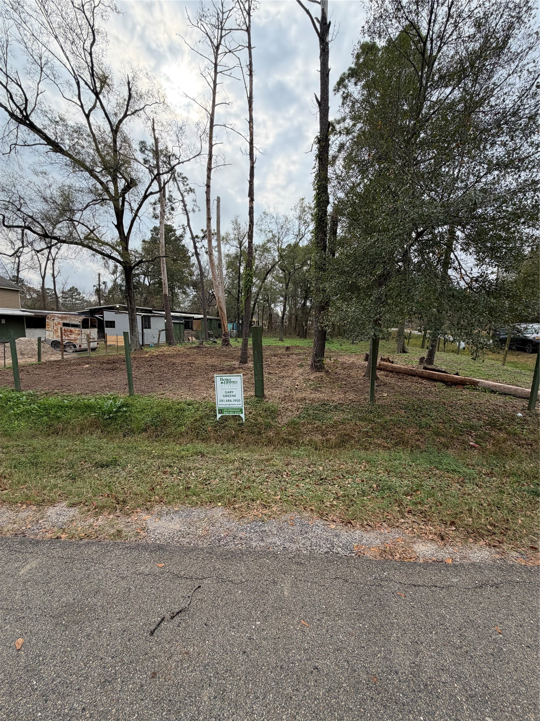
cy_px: 360
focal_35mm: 14
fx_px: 291
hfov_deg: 85.7
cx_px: 270
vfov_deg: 102.1
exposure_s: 1/607
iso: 40
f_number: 2.2
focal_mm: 2.22
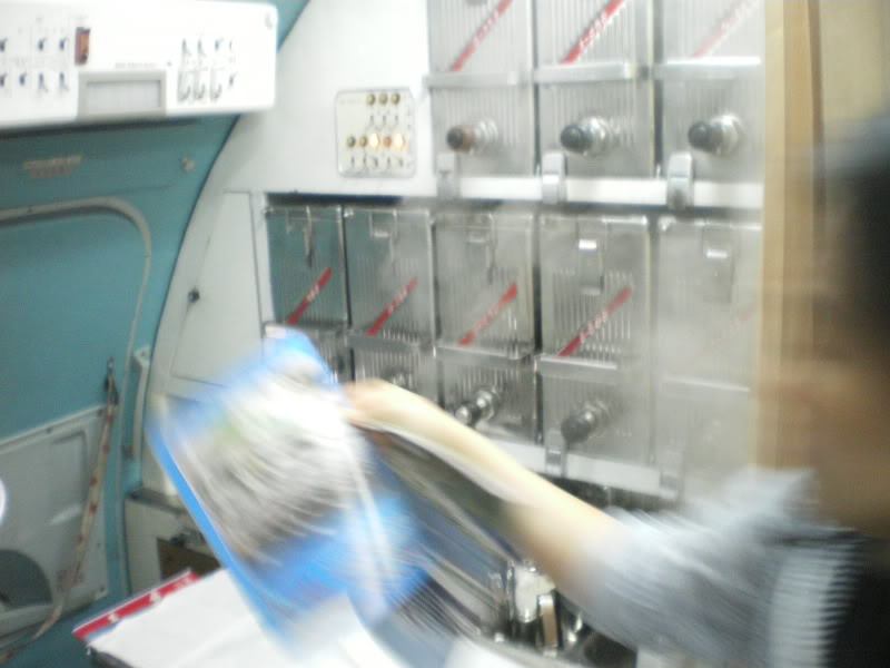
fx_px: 926
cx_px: 445
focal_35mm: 36
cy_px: 334
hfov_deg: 51.4
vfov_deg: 39.7
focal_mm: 6.3
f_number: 3.1
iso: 800
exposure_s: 1/15
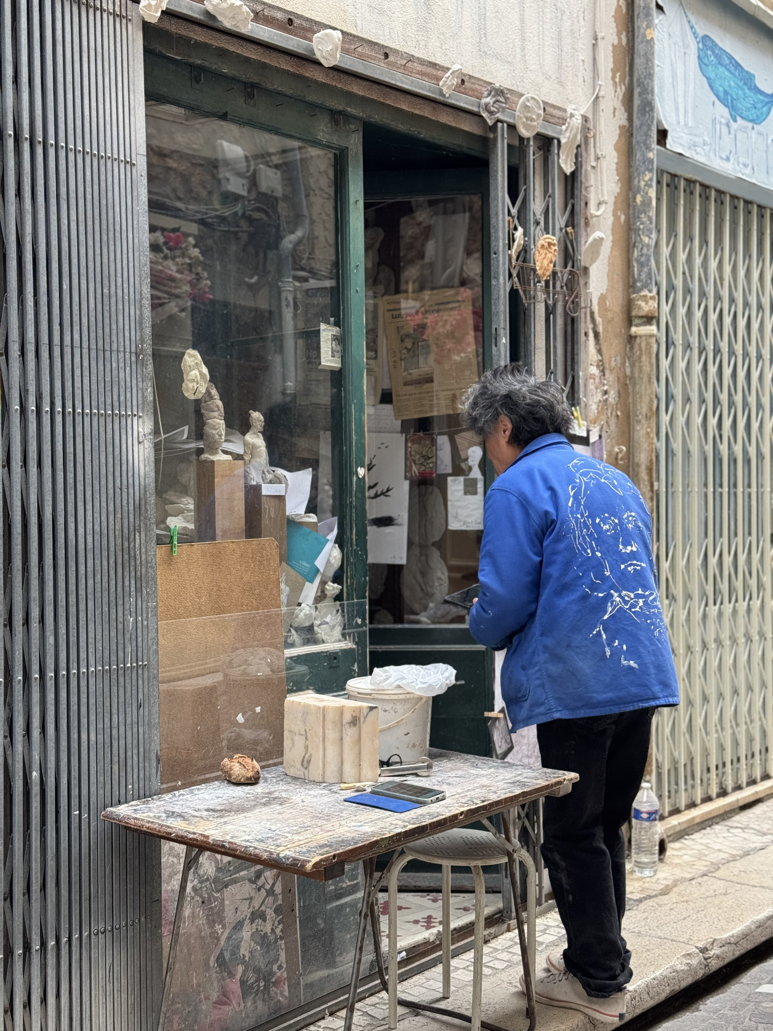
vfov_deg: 39.7
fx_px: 1429
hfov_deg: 30.3
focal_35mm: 48
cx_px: 386
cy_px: 516
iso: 64
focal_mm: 6.76
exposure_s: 1/347
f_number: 1.78
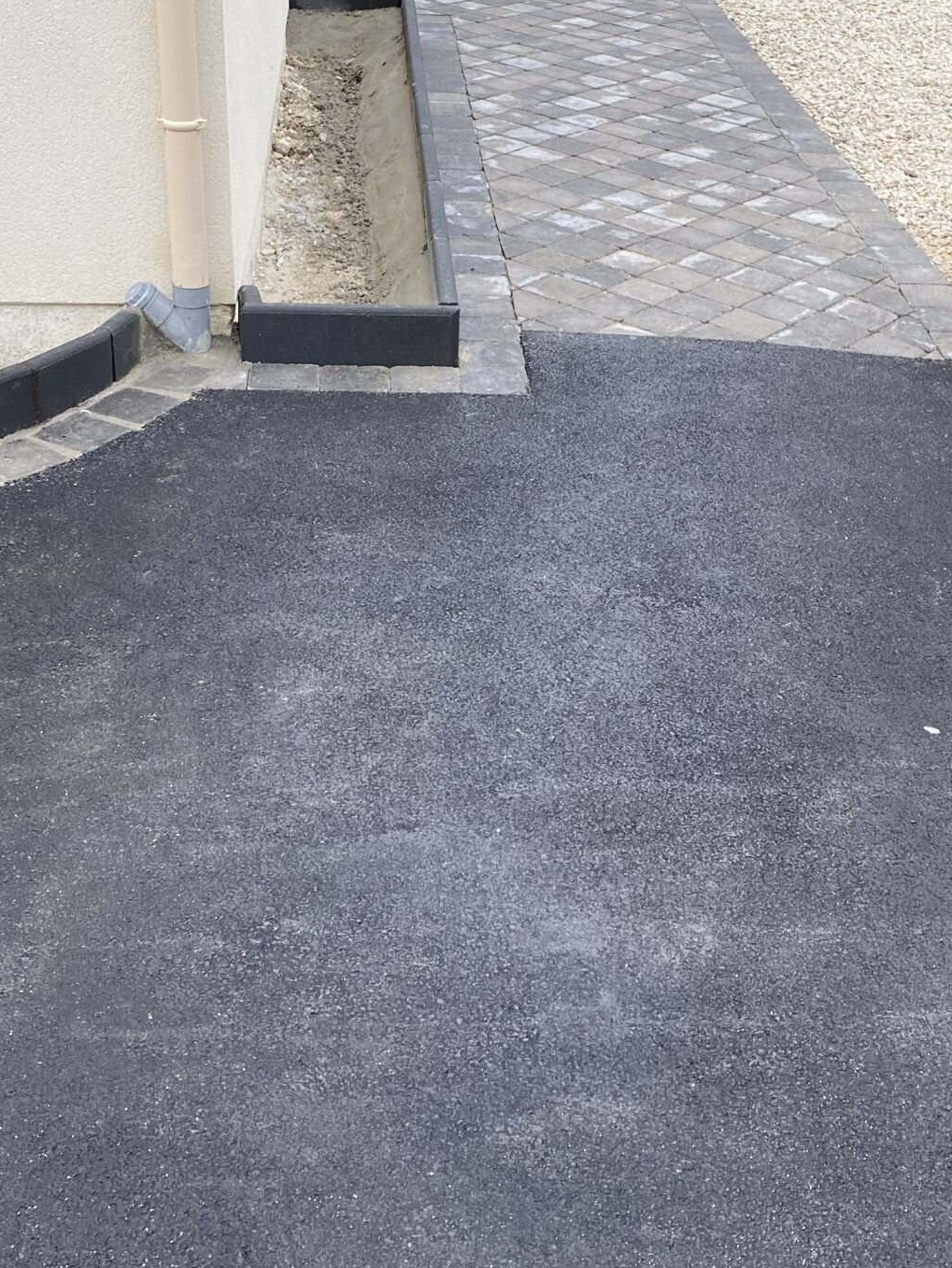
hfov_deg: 29.6
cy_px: 472
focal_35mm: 49
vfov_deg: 38.6
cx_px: 565
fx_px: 1796
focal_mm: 4.25
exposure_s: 1/263
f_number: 1.8
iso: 32
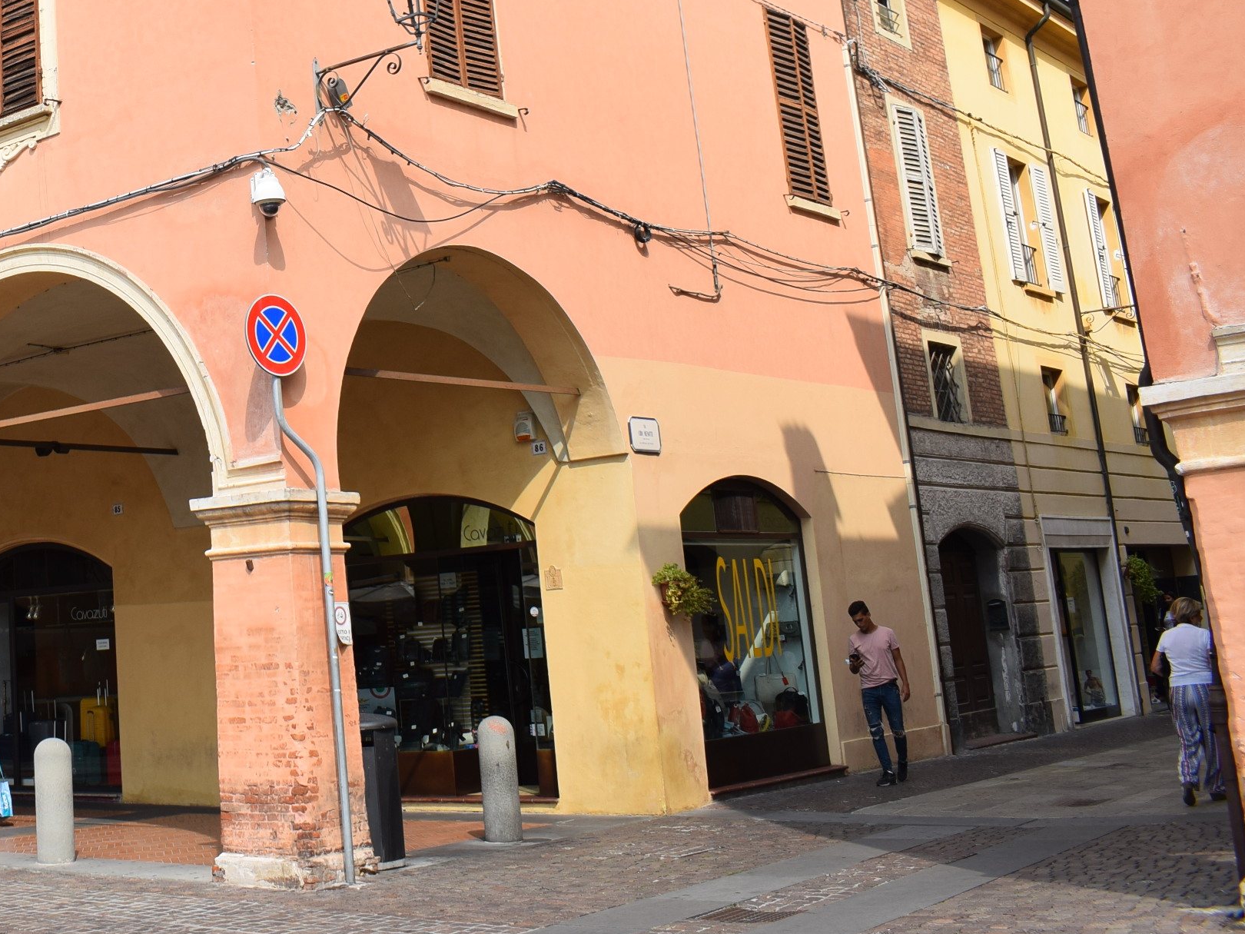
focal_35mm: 48
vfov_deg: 29.6
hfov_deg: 37.0
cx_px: 110
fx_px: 1726
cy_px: 197
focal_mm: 18
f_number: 10
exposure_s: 1/400
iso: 200
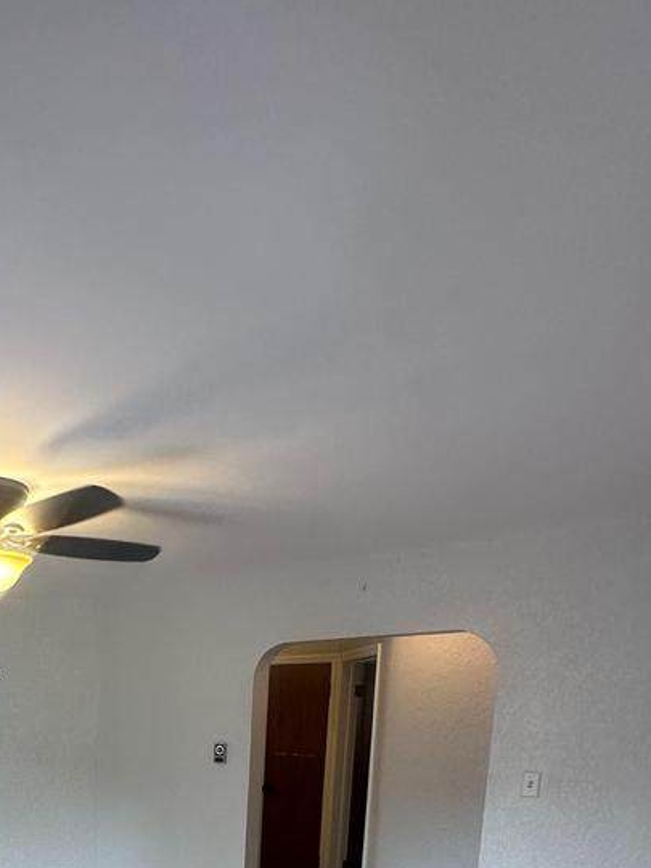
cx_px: 69
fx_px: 702
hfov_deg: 45.3
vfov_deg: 53.6
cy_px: 815
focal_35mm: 28
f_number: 2.2
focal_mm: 2.22
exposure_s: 1/120
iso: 320
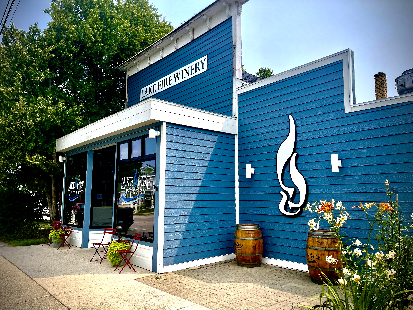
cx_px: 206
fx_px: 310
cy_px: 155
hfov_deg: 67.3
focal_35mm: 26
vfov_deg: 53.1
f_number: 1.6
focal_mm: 5.1
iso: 32
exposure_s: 1/2247
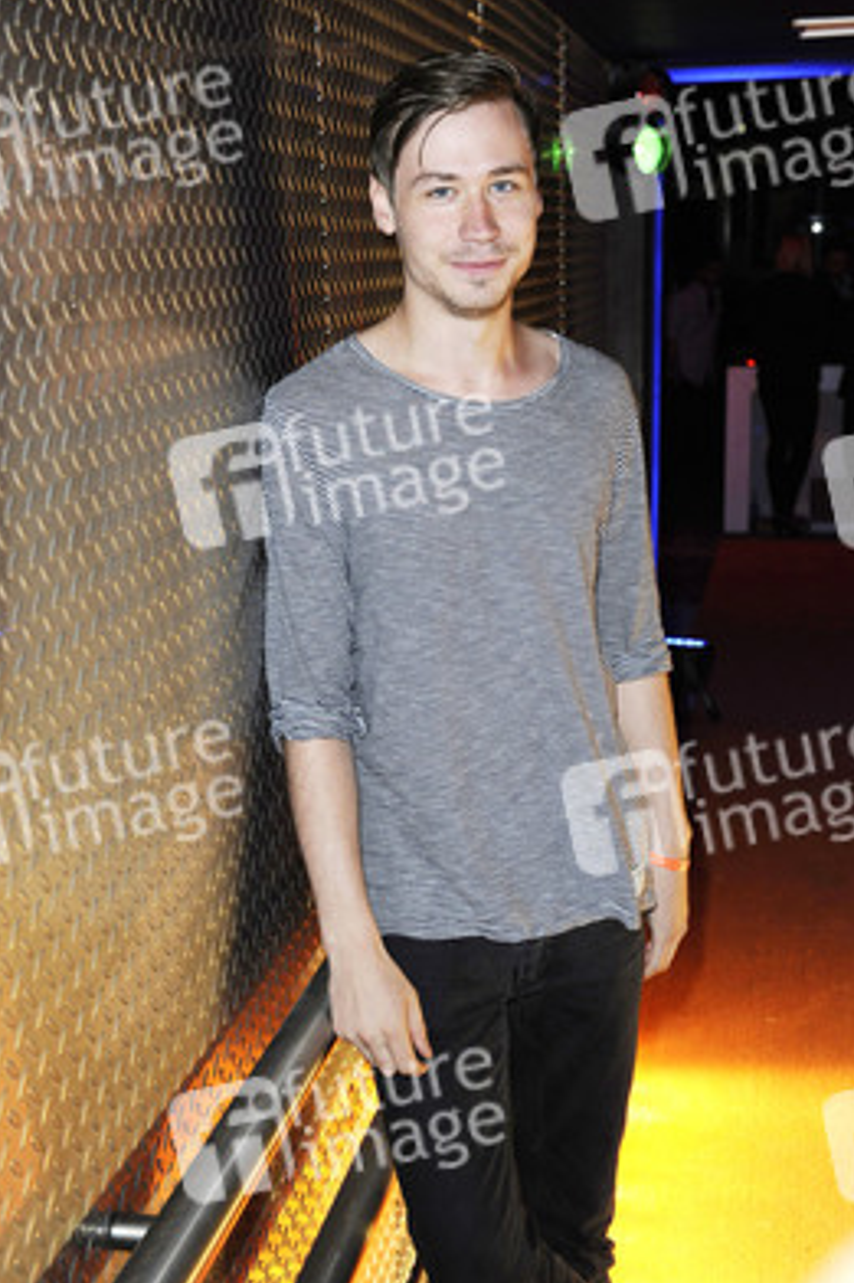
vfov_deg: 37.5
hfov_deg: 25.5
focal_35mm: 53
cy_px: 635
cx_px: 432
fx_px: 1887
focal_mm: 52
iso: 1250
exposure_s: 1/100
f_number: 6.3
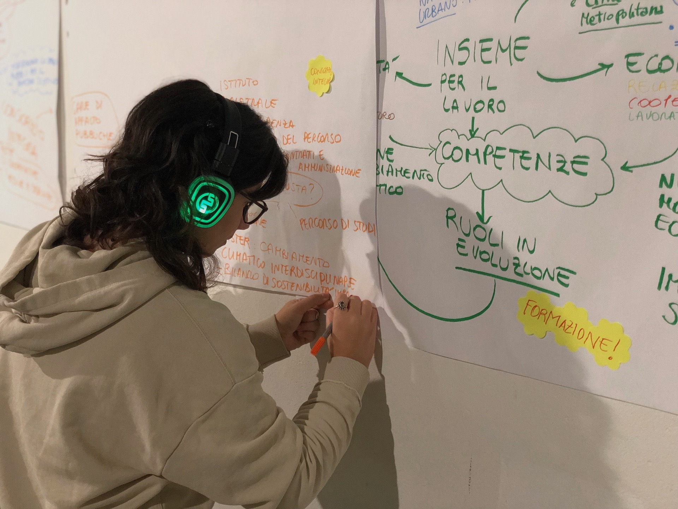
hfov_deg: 36.8
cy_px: 254
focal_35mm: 52
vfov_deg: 28.0
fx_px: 1018
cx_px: 339
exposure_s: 1/33
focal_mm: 6
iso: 125
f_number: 2.4
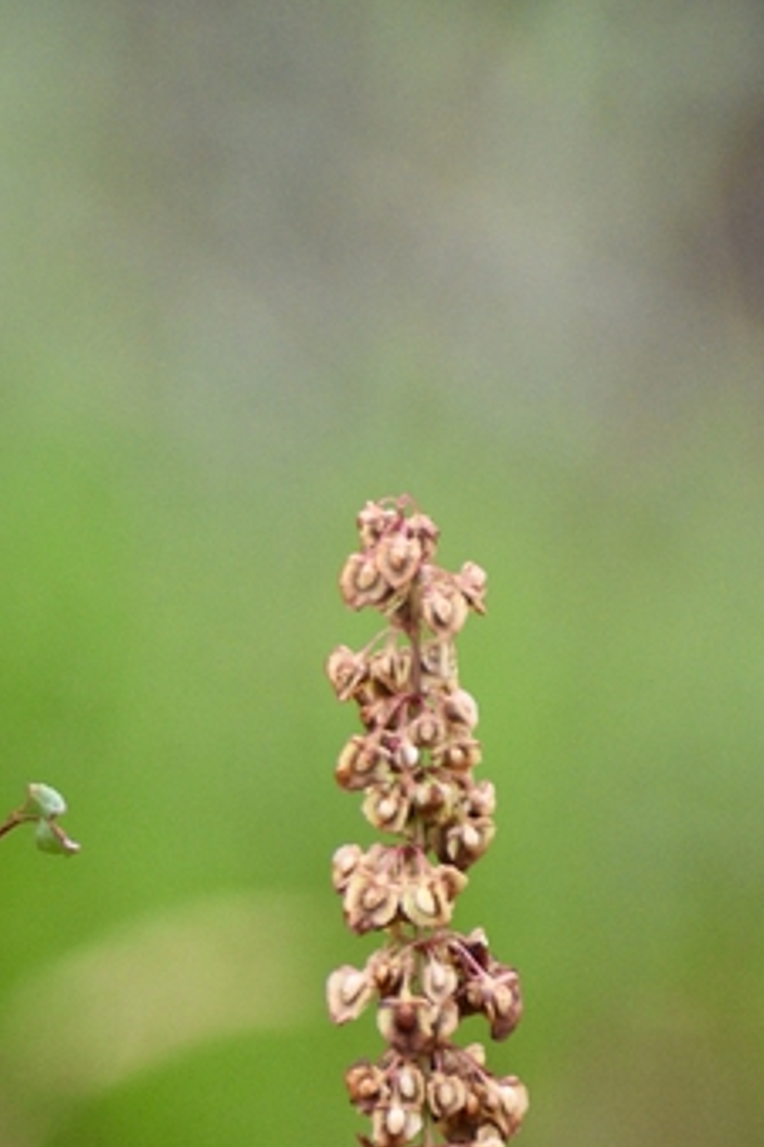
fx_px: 43111
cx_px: -231
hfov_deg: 1.0
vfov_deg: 1.5
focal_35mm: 1353
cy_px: 1103
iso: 800
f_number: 6.3
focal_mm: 300
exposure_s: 1/640
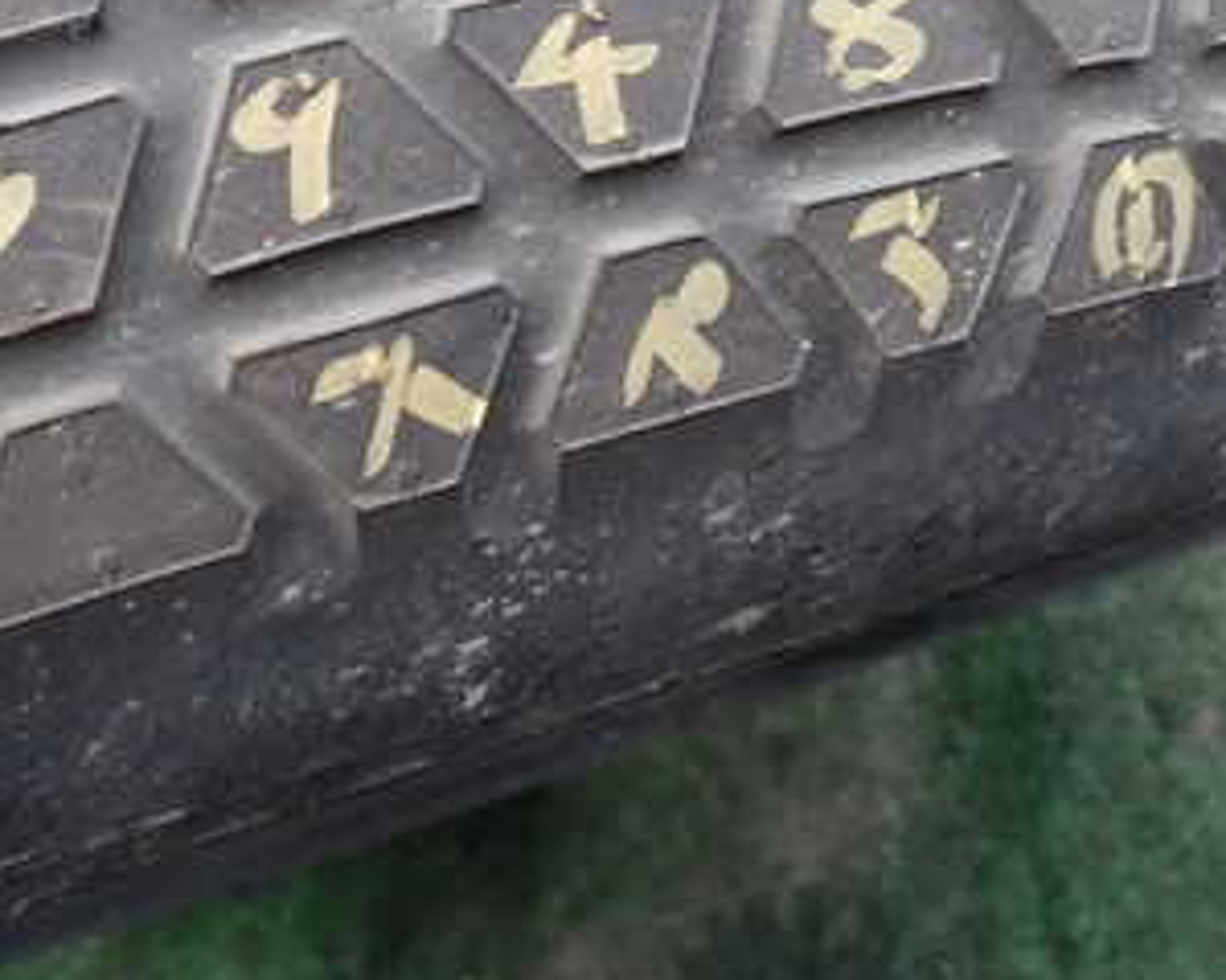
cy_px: 180
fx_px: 1777
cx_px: 373
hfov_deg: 37.5
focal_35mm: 49
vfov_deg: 30.0
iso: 100
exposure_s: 1/320
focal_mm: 4.5
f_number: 2.8
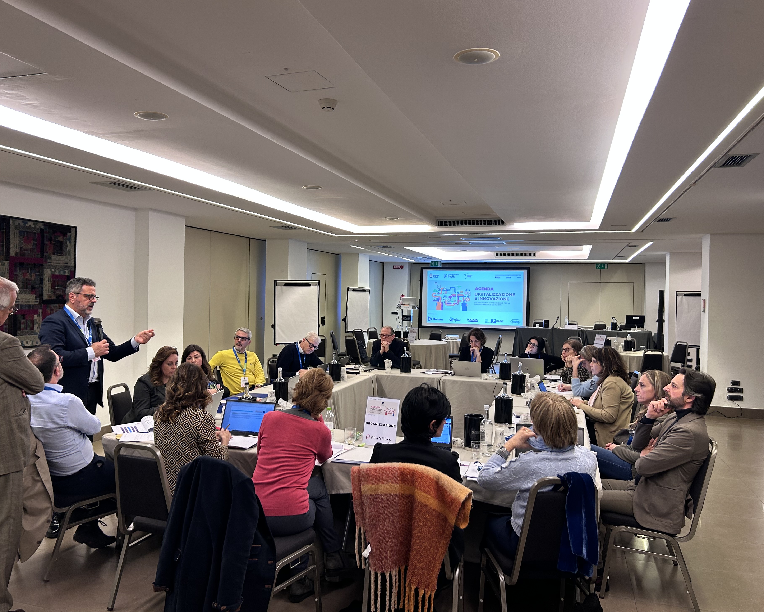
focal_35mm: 28
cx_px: 362
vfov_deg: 51.5
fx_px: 633
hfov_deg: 62.2
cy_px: 298
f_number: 1.5
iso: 100
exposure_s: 1/50
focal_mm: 5.7
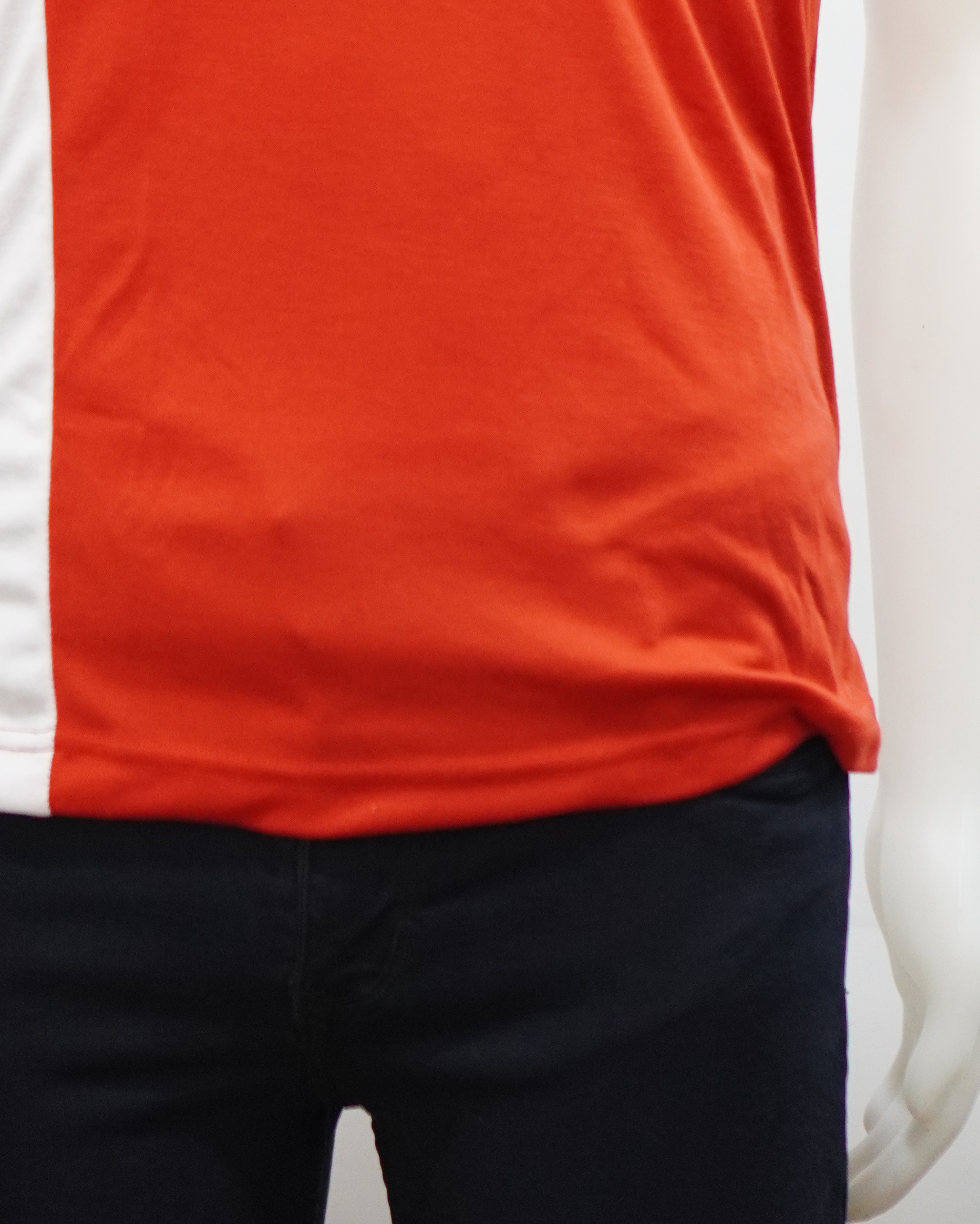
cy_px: 113
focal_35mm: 115
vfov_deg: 16.5
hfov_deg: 13.4
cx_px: 499
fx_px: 4172
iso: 800
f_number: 1.8
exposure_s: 1/125
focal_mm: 35
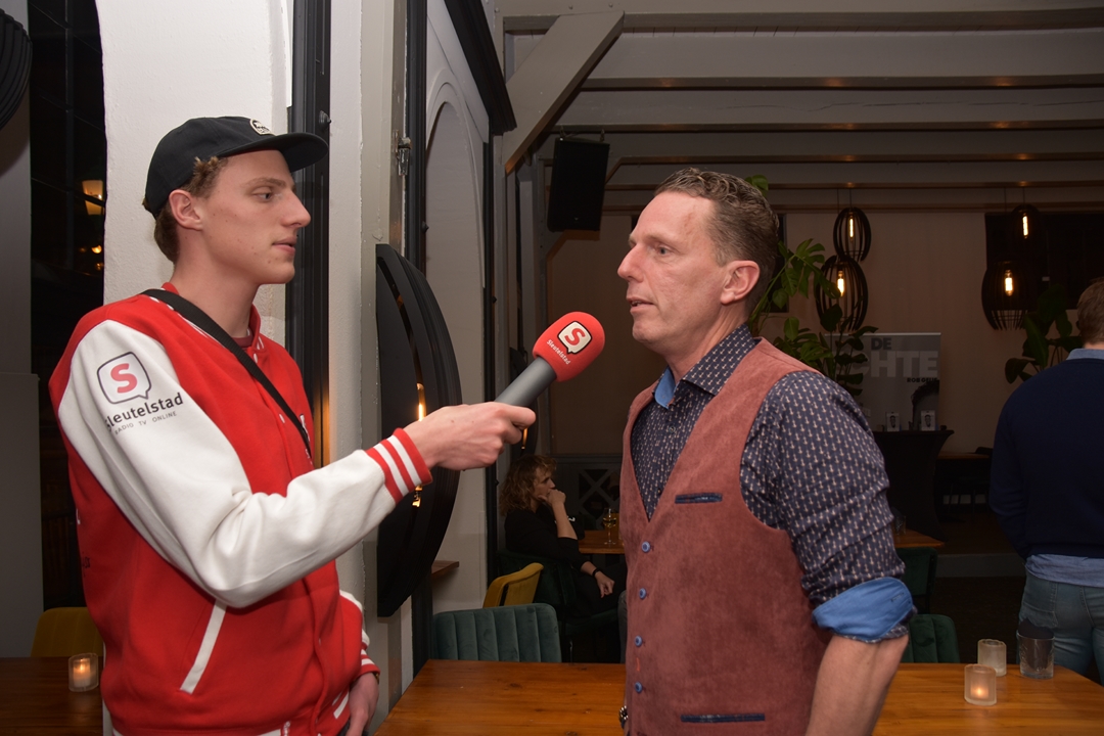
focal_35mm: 27
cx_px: 552
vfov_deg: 47.9
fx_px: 828
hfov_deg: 67.4
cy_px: 368
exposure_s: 1/60
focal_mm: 18
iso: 200
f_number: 5
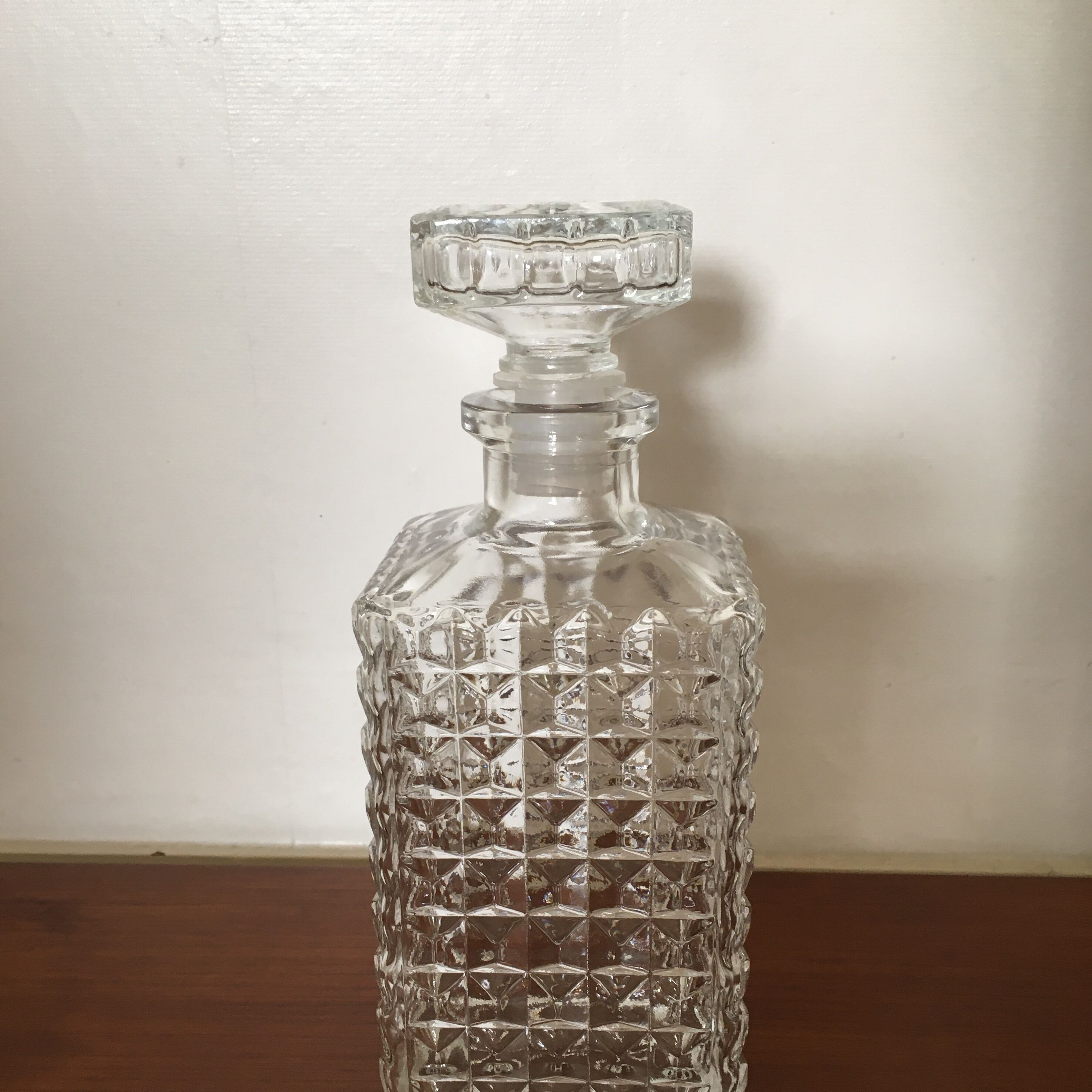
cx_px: 551
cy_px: 633
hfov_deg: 47.2
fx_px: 1249
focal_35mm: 35
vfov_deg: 47.0
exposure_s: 1/33
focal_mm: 4.15
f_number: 2.2
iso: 80
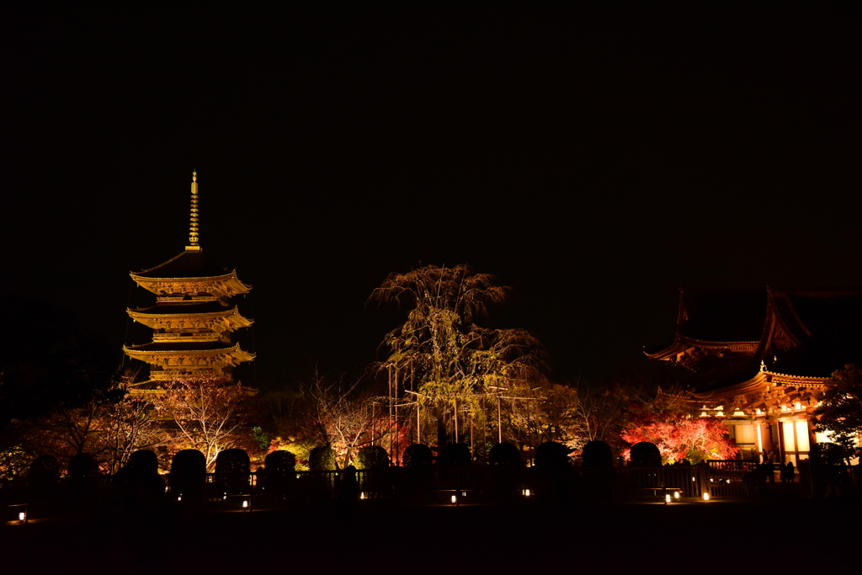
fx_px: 1102
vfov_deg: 29.3
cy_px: 288
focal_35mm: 46
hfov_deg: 42.7
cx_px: 431
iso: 4000
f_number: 4.5
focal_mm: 46
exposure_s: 1/40
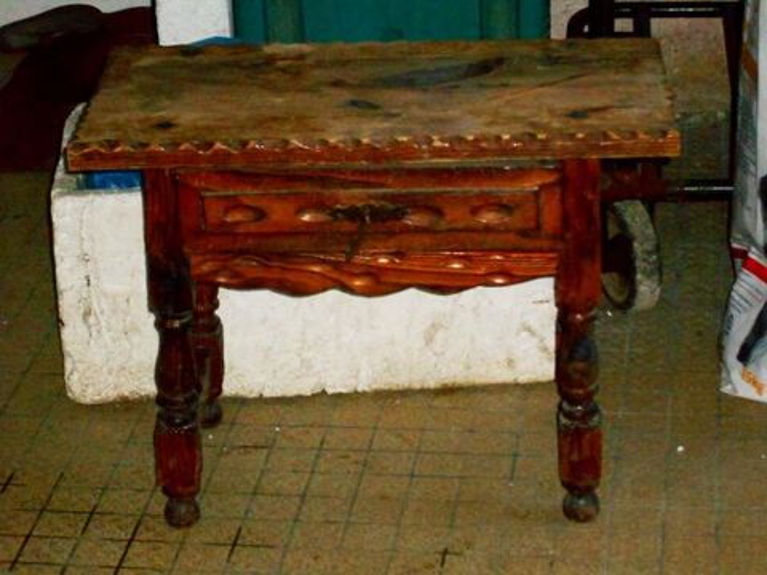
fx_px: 2504
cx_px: 384
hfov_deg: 17.4
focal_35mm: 113
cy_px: 288
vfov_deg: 13.1
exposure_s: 1/60
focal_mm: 20.1
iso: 900
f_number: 6
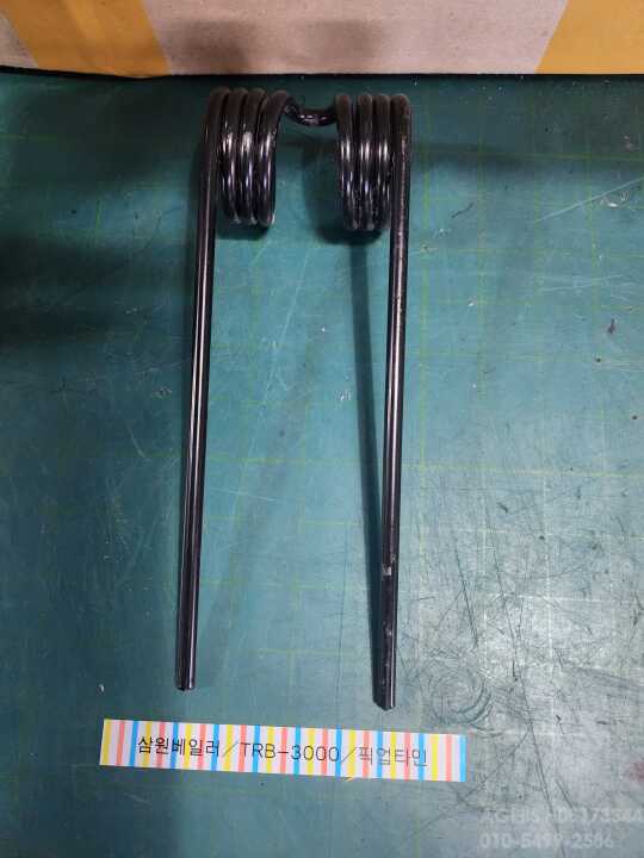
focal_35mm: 24
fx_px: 595
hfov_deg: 56.8
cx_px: 322
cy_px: 429
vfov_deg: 71.6
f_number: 1.8
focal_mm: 5
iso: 1000
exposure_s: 1/120
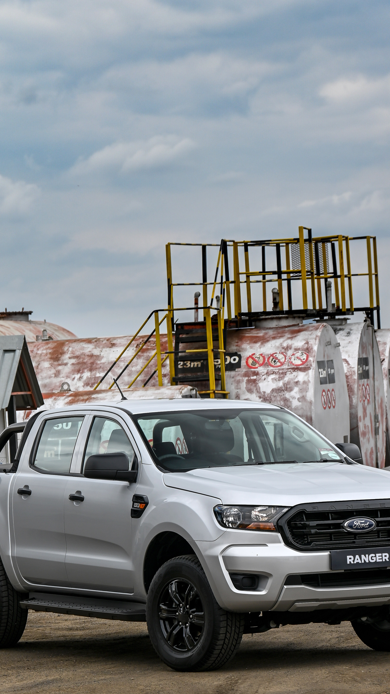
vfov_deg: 15.5
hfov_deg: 8.8
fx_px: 2537
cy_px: 439
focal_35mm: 138
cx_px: 188
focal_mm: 91
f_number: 6.3
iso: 100
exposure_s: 1/200
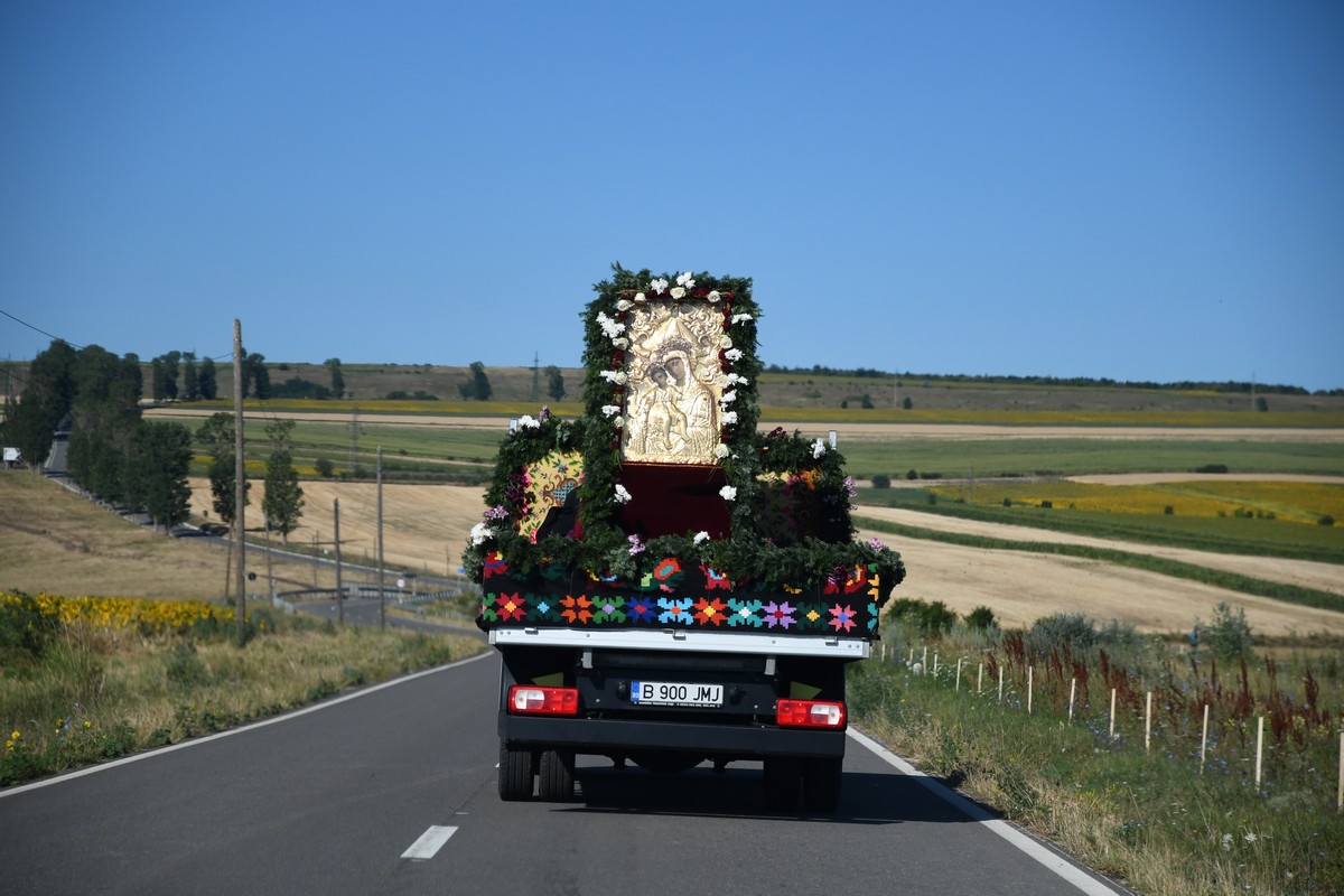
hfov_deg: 17.1
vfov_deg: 11.4
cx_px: 672
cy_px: 448
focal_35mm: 120
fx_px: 4480
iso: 500
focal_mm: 80
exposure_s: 1/8000
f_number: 4
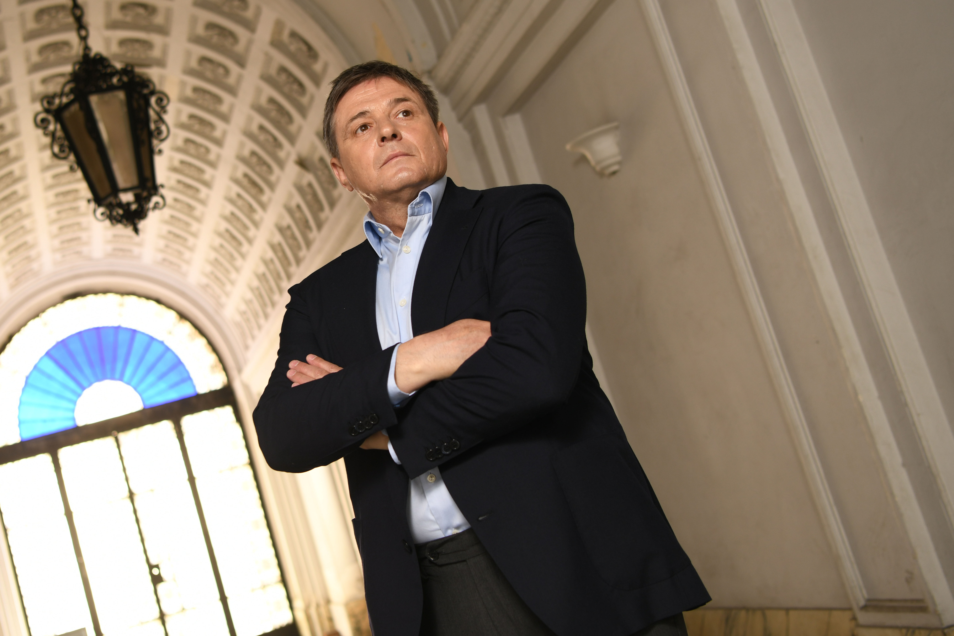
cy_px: 318
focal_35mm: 34
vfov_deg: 38.9
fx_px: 901
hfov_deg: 55.8
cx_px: 477
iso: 200
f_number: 3.2
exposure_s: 1/60
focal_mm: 34
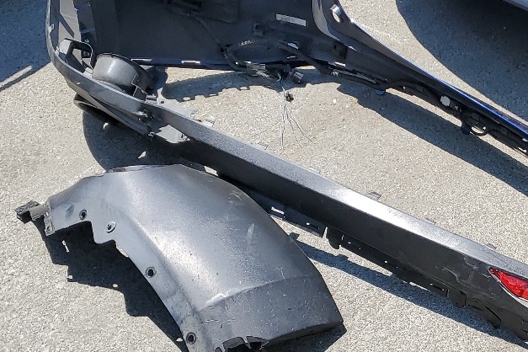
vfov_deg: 19.7
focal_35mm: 69
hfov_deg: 28.3
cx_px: 461
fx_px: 1012
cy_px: 200
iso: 50
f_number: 1.5
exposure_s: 1/2000
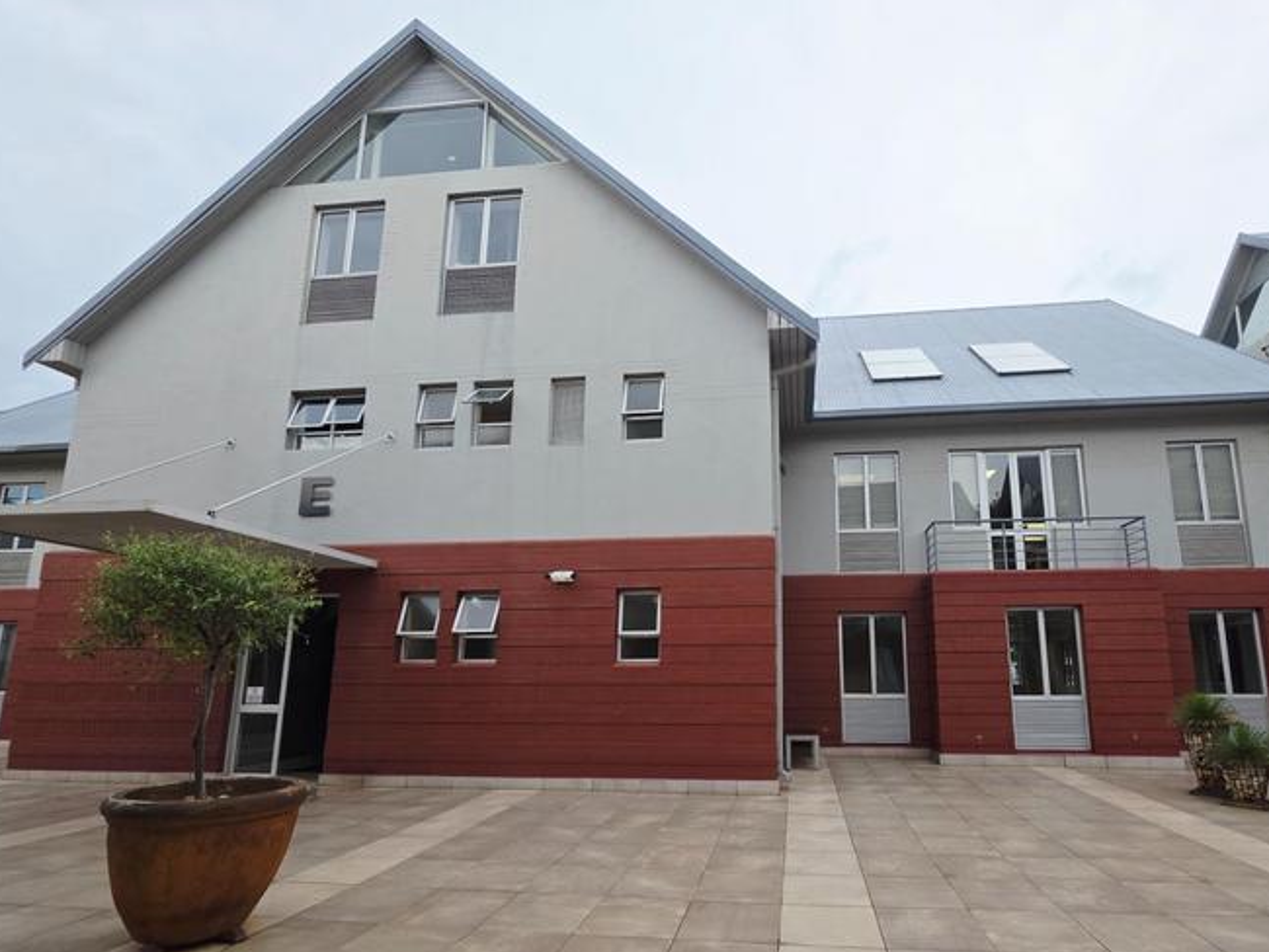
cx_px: 736
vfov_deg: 77.3
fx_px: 587
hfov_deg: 93.7
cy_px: 570
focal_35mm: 16
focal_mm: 2.2
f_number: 1.9
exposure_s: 1/655
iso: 40
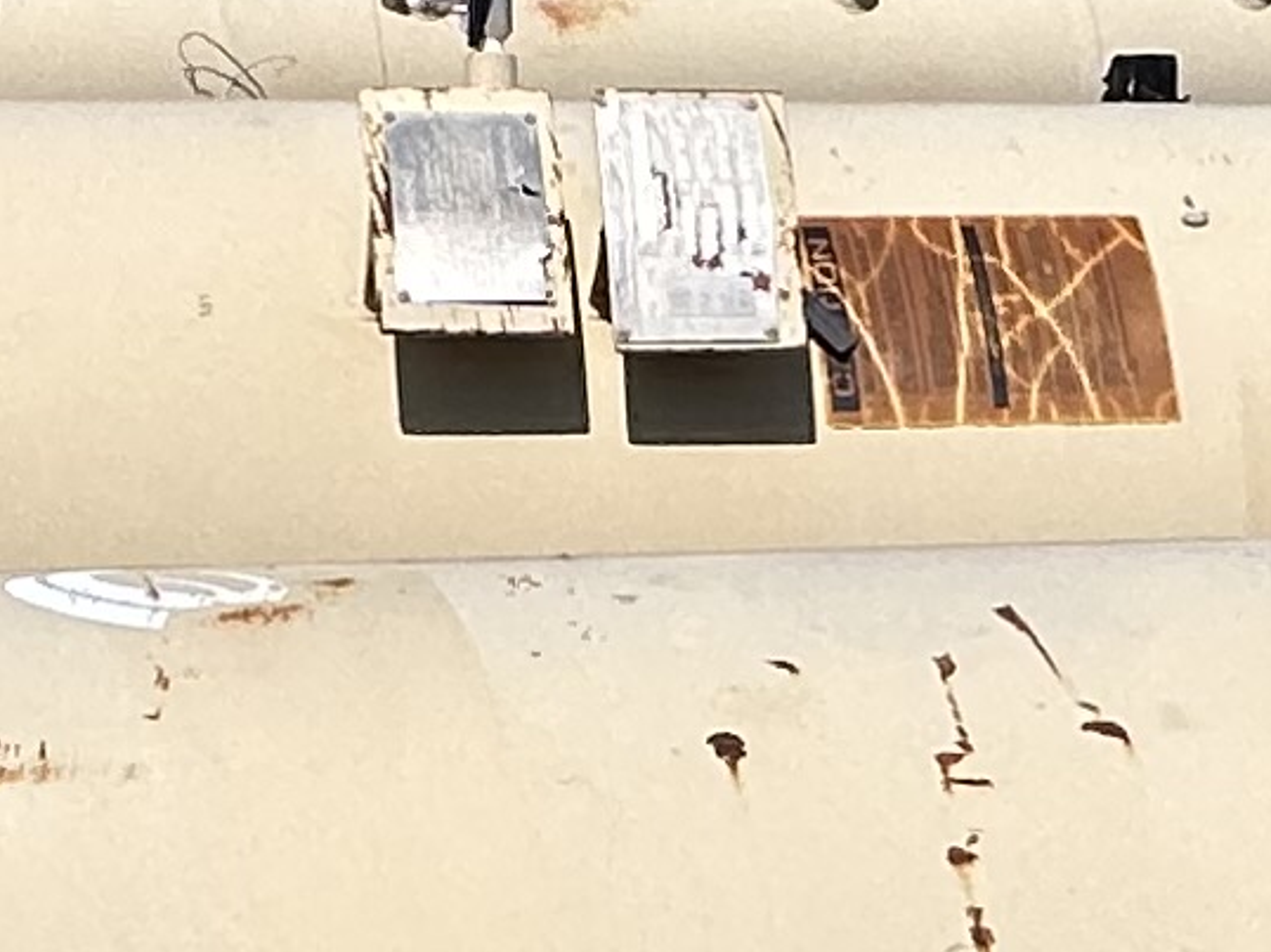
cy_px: 1613
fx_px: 3854
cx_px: 562
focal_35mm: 105
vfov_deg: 13.0
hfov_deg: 18.7
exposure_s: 1/5291
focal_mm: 2.22
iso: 50
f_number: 2.2
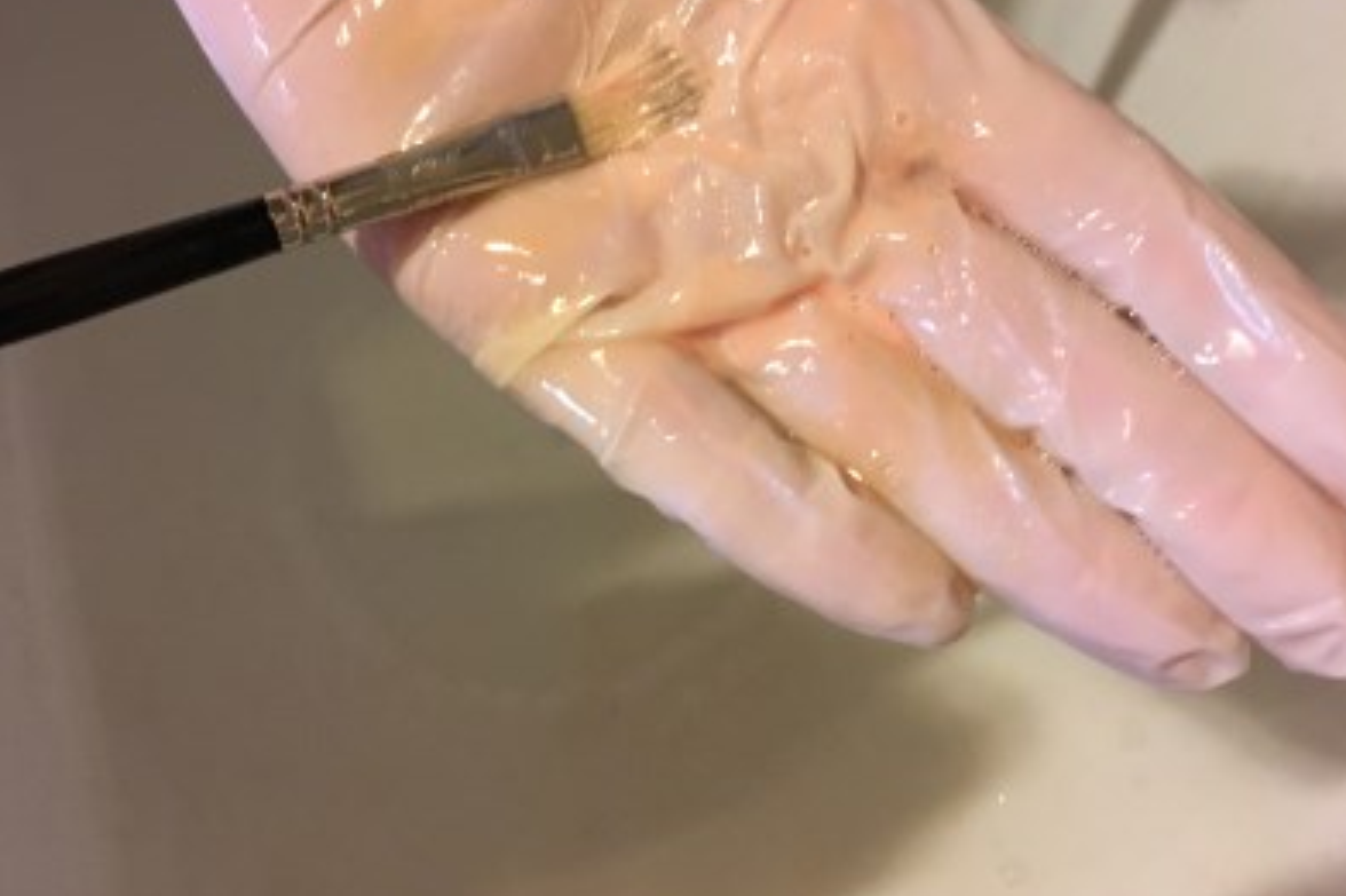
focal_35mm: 41
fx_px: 1532
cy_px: 321
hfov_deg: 47.4
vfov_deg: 32.4
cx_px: 683
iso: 200
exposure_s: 1/20
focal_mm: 4.15
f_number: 2.2
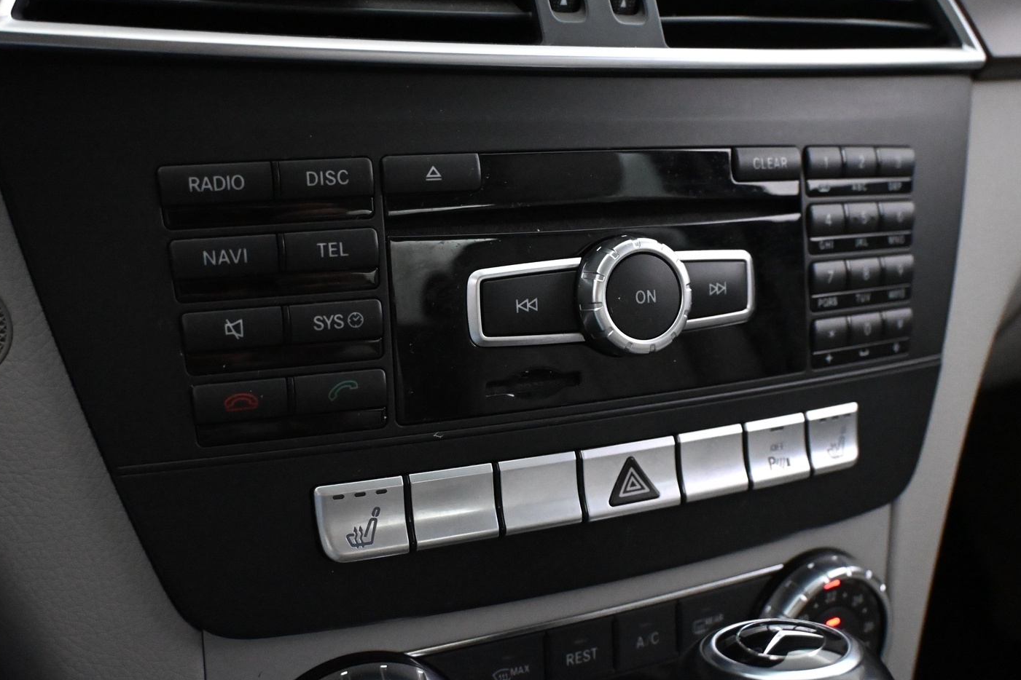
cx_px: 545
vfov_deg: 35.6
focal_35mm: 37
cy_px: 293
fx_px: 1057
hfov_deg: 51.5
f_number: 4
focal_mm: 21.5
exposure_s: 1/60
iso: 8000
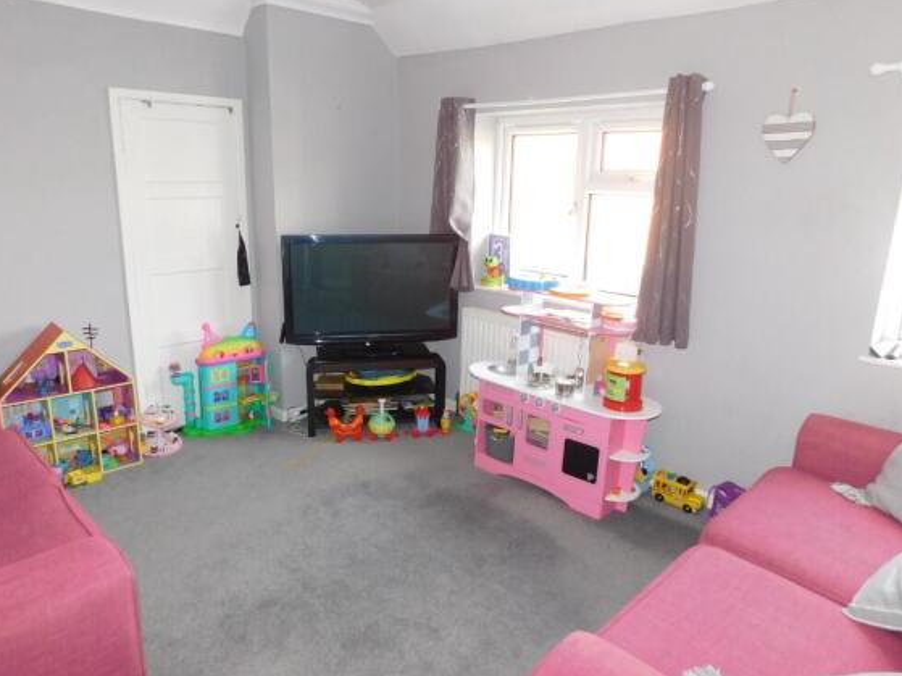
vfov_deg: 56.8
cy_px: 333
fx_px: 625
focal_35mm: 24
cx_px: 435
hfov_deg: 71.6
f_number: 3
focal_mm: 4
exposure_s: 1/30
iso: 200
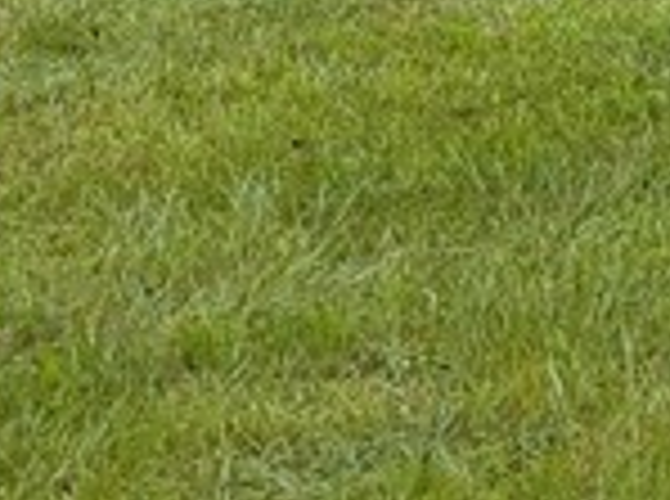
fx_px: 3591
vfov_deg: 7.9
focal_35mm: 186
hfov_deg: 9.1
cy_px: -104
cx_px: 1803
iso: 42
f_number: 1.73
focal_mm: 4.38
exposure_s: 1/349
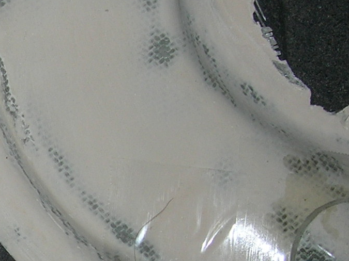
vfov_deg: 10.1
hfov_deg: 13.1
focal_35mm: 146
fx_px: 1472
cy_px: 280
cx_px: -107
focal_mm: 7.8
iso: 64
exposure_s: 1/60.1
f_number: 2.8
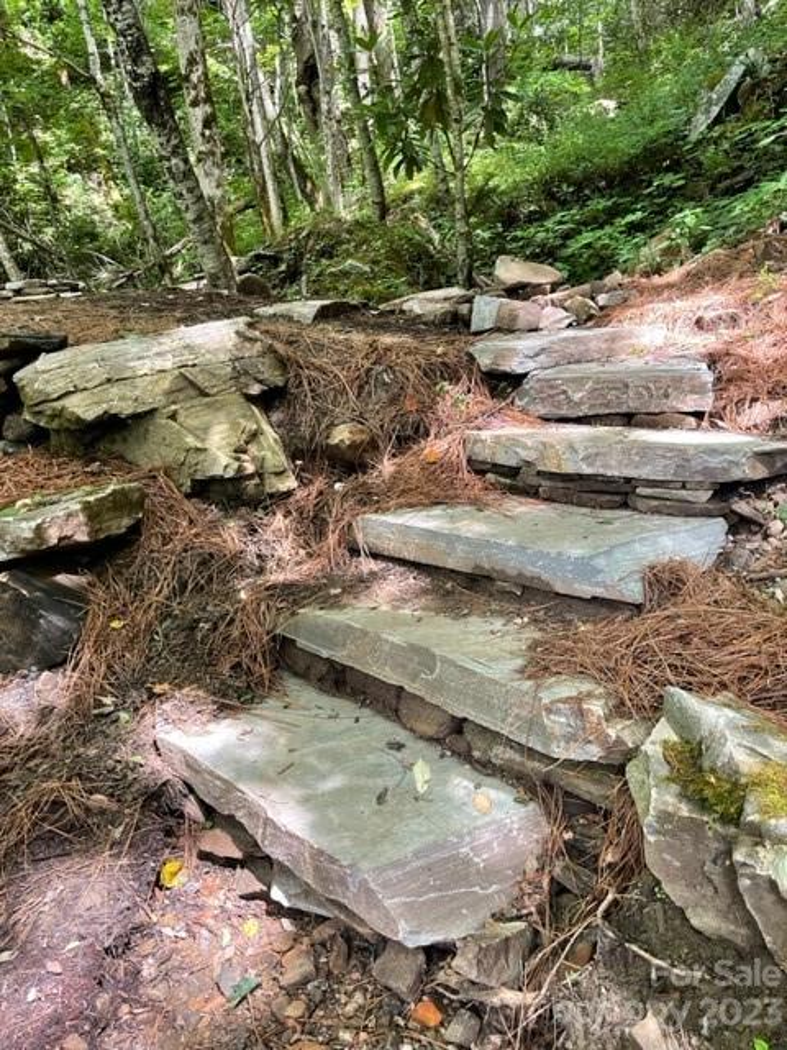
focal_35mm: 26
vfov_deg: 67.3
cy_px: 525
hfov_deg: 53.1
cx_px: 394
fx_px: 788
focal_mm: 5.1
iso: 125
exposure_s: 1/121
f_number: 1.6
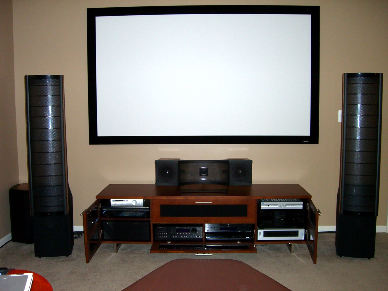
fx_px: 426
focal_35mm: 38
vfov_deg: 37.7
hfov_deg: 49.0
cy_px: 146
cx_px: 194
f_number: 2.7
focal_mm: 6.2
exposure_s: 1/60
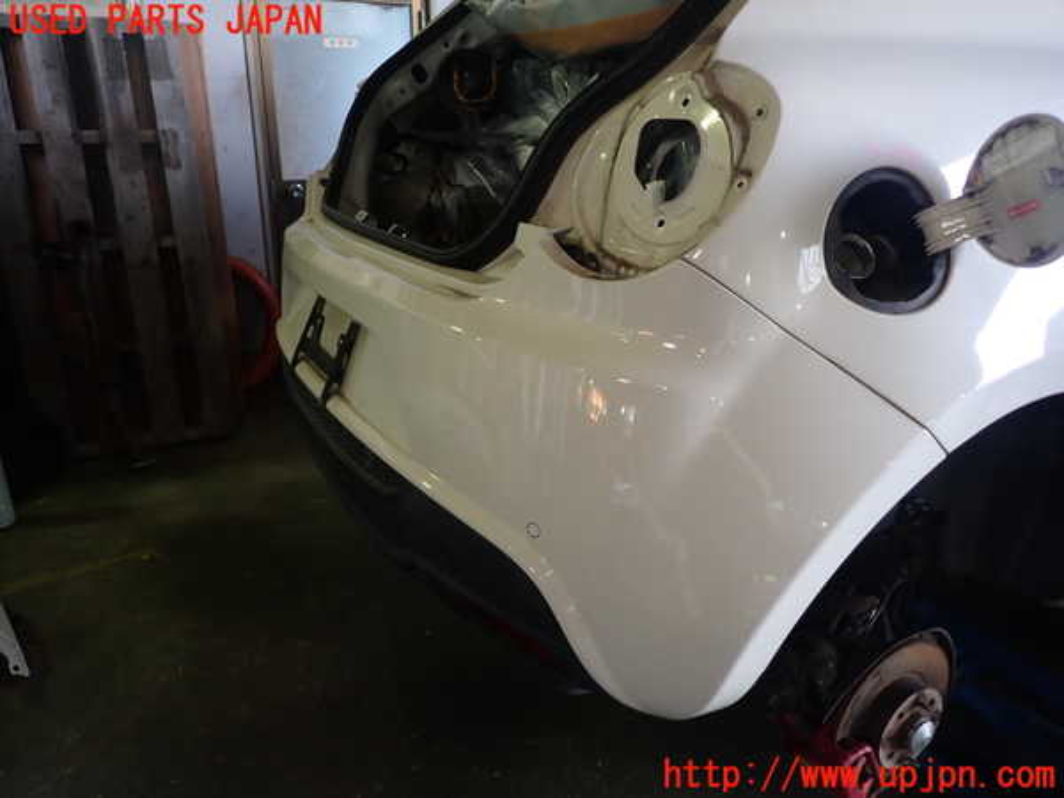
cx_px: 532
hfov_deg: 69.4
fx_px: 768
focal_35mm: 25
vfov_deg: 54.9
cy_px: 399
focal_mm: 4.5
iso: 160
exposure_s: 1/60
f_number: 2
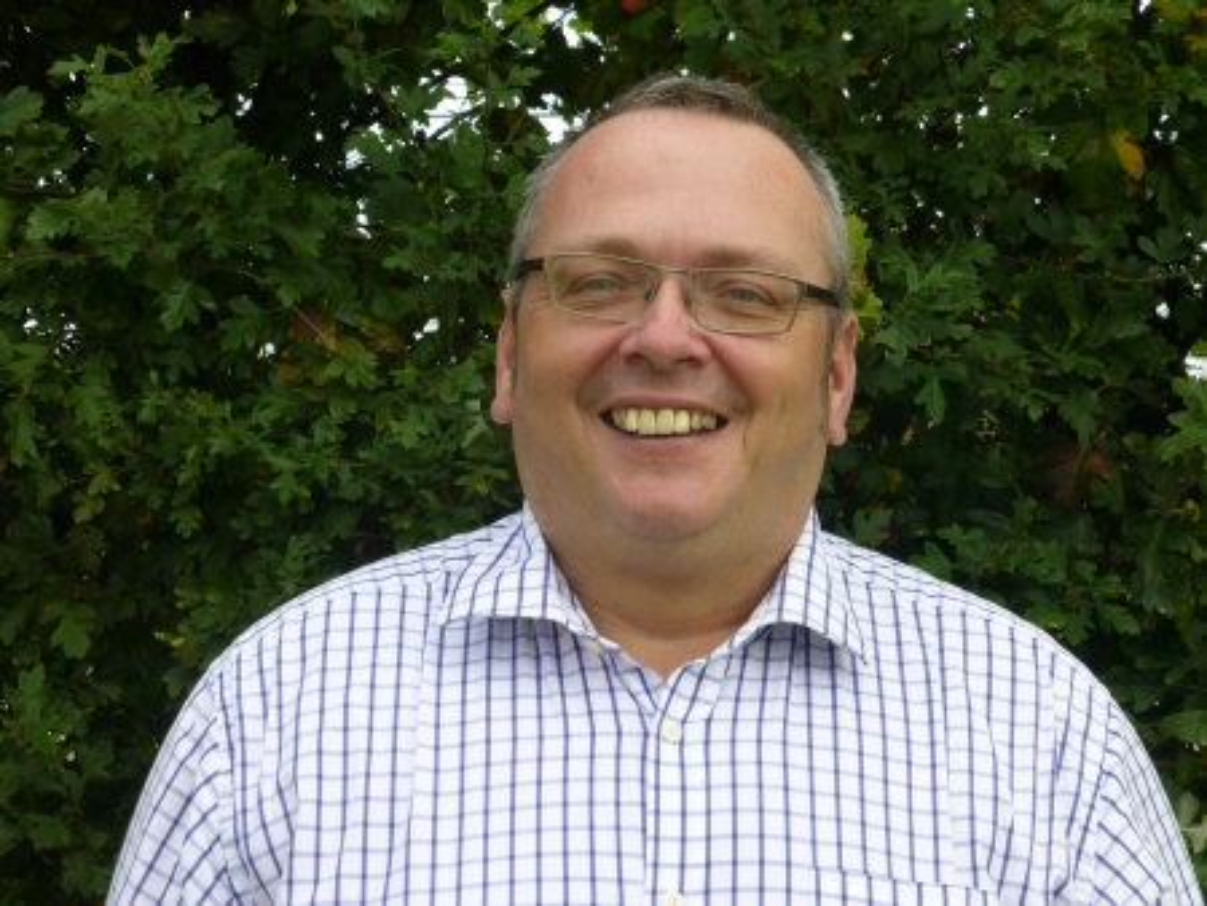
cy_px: 453
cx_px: 604
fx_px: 3558
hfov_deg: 19.3
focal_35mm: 102
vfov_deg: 14.5
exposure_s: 1/400
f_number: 5.3
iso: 400
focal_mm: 18.2
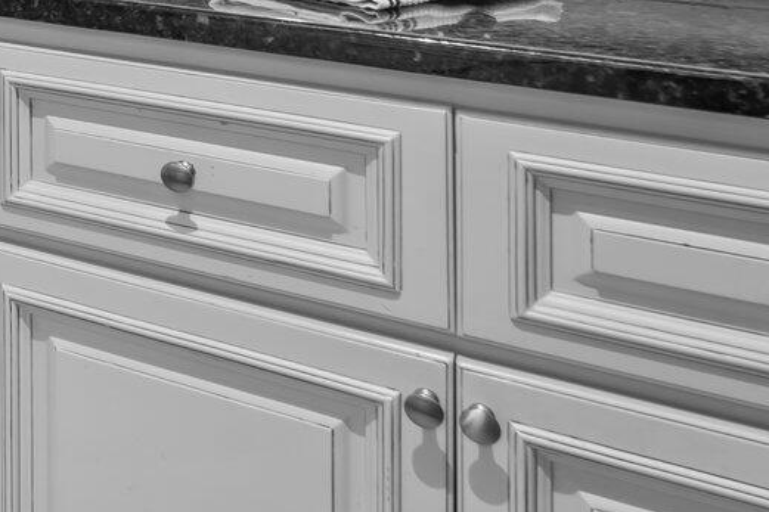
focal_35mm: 55
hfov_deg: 26.3
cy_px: -247
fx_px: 1174
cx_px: -388
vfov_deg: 21.0
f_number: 8
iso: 400
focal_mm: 14
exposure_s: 1
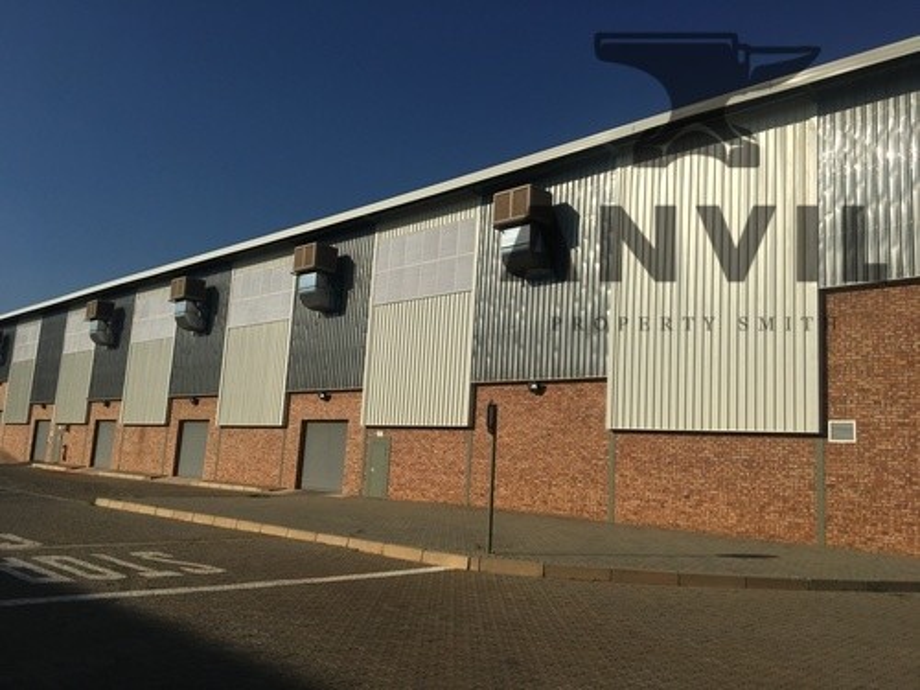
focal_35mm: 29
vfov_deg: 48.2
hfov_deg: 61.7
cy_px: 345
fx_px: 771
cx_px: 460
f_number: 2.2
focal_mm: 4.15
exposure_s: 1/5495
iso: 25
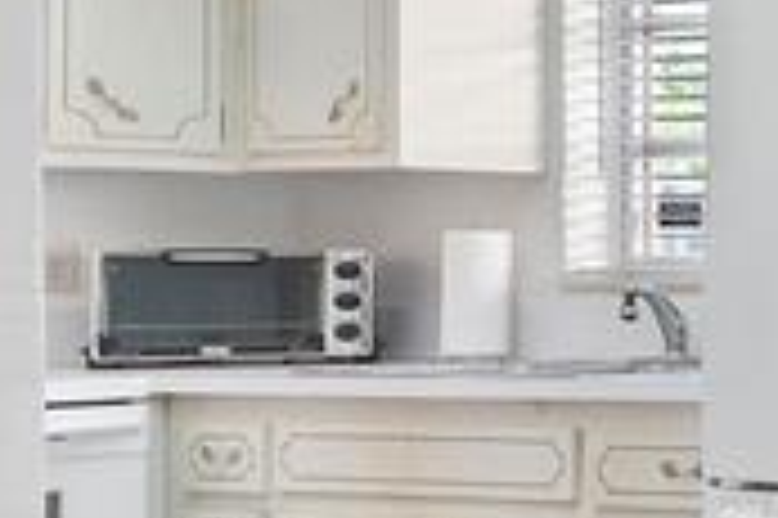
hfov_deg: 12.2
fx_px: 1922
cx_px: 2226
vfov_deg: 15.3
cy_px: 254
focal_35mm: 89
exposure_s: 1/50
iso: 800
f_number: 9
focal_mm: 10
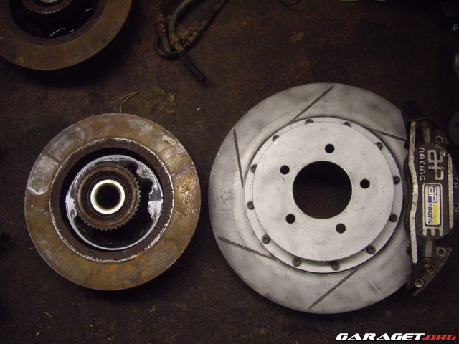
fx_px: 504
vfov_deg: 37.7
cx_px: 230
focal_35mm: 38
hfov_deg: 49.0
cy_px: 172
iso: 400
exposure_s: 1/160
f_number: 2.8
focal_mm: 7.9
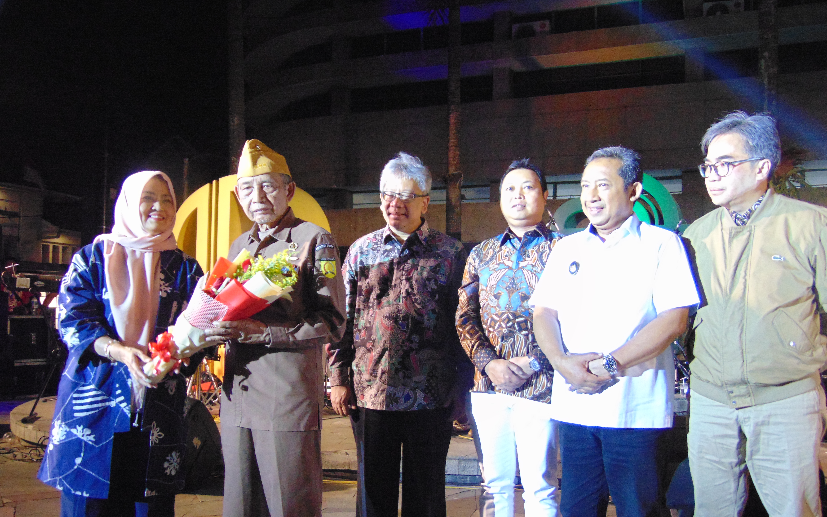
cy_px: 309
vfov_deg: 36.2
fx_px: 789
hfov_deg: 55.3
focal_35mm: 35
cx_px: 413
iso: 500
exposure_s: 1/20
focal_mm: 5.8
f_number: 3.2
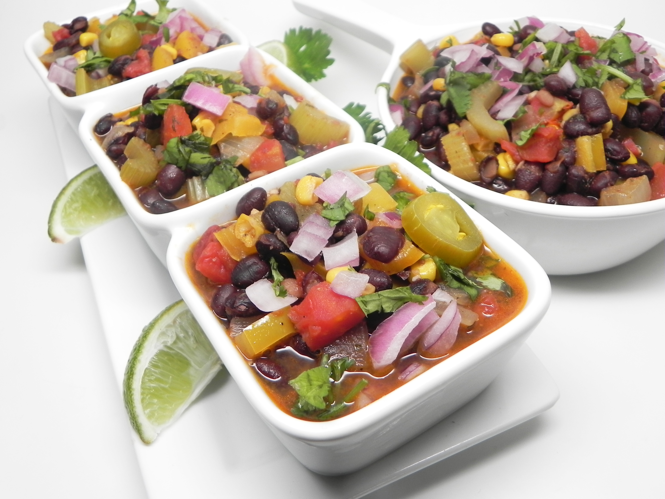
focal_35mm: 33
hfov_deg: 55.4
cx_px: 332
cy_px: 250
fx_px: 634
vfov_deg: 42.9
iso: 160
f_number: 2.8
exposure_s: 1/32.4
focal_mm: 5.9
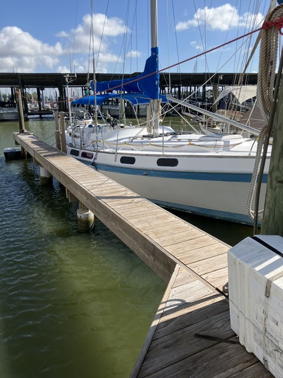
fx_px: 305
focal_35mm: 28
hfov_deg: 49.7
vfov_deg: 63.4
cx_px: 142
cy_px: 189
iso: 32
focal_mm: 3.99
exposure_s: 1/2208
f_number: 1.8
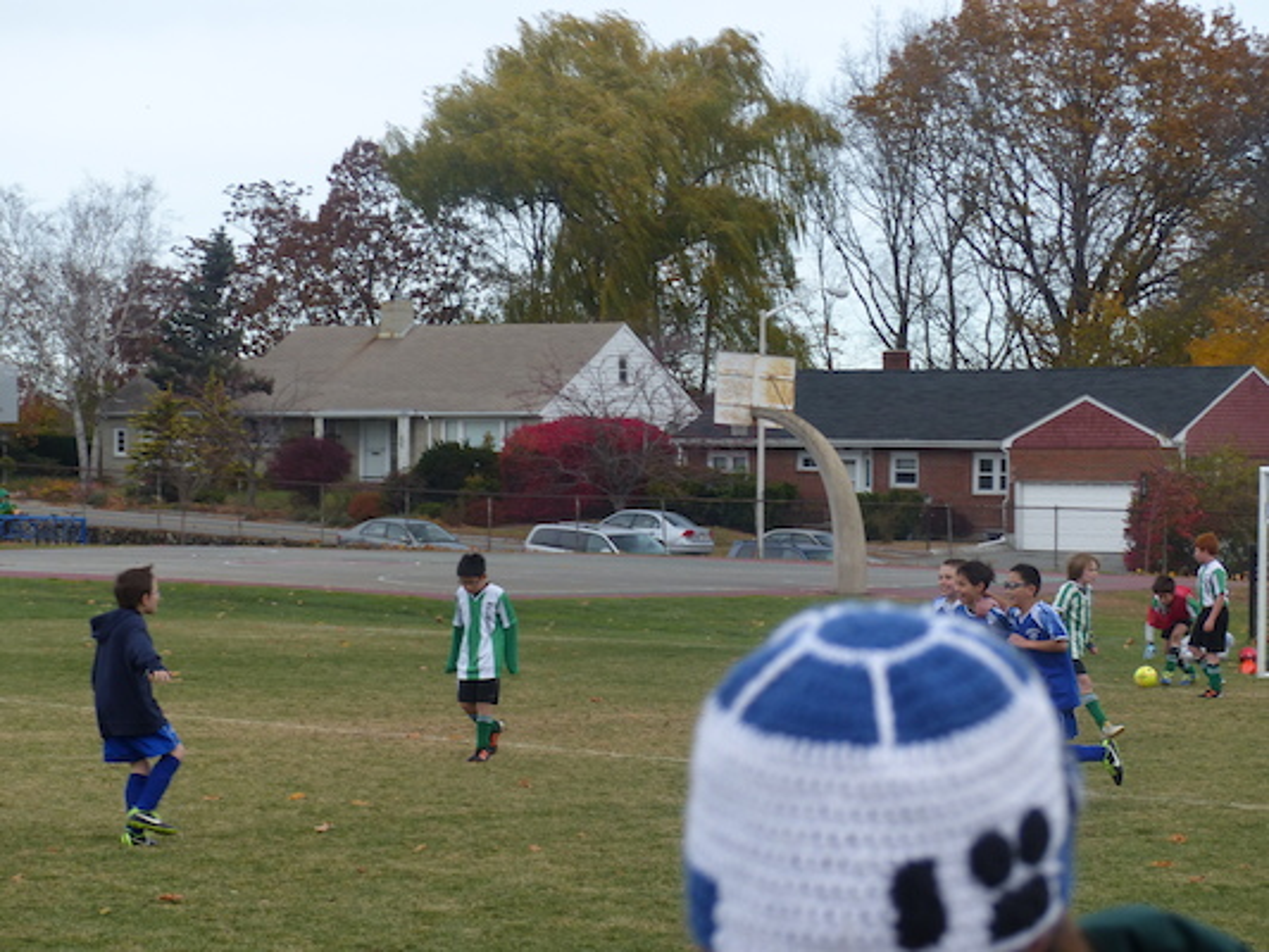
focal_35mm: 114
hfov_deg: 17.3
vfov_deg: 13.0
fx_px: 4180
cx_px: 634
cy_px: 476
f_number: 2.8
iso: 160
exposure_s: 1/500
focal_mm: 20.5
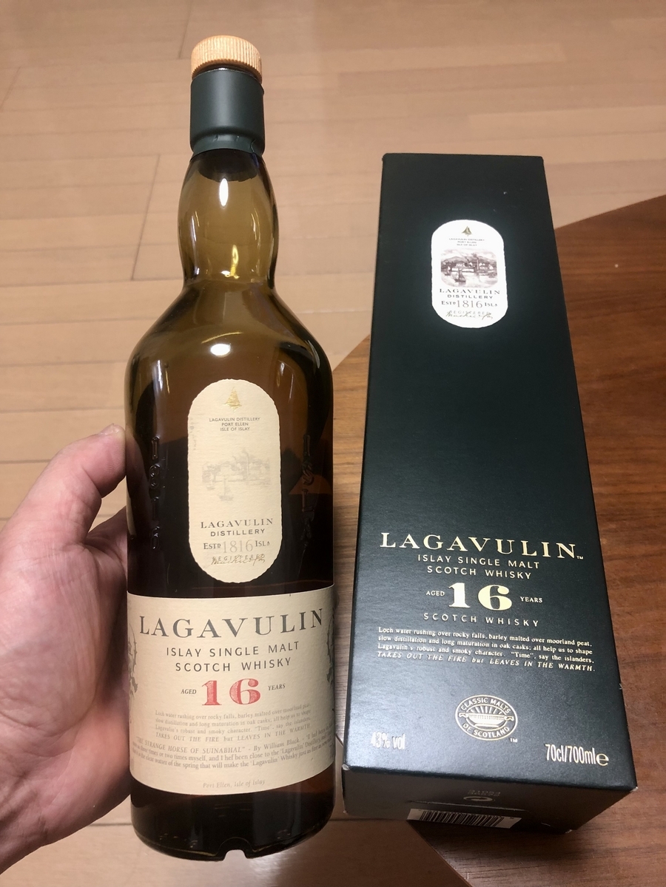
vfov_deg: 63.4
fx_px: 718
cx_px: 333
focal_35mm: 28
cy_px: 444
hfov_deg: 49.7
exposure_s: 1/15
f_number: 1.8
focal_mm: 3.99
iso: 40
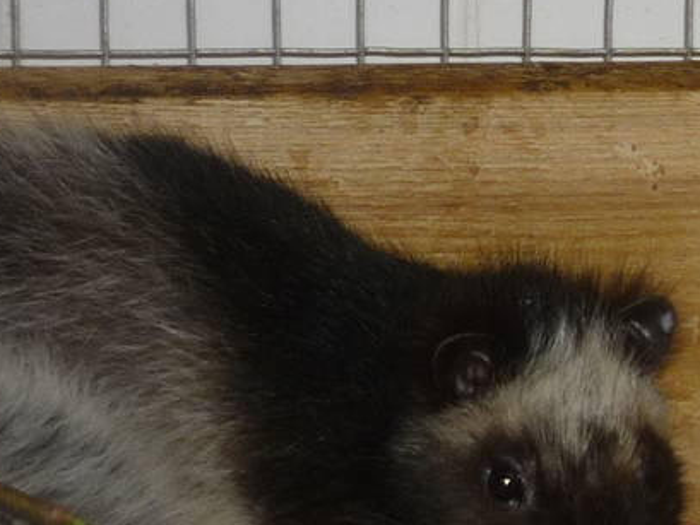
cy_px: 183
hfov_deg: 14.2
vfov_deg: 11.5
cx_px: 1097
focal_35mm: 129
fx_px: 2609
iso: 100
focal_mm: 5.5
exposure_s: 1/30
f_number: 2.8
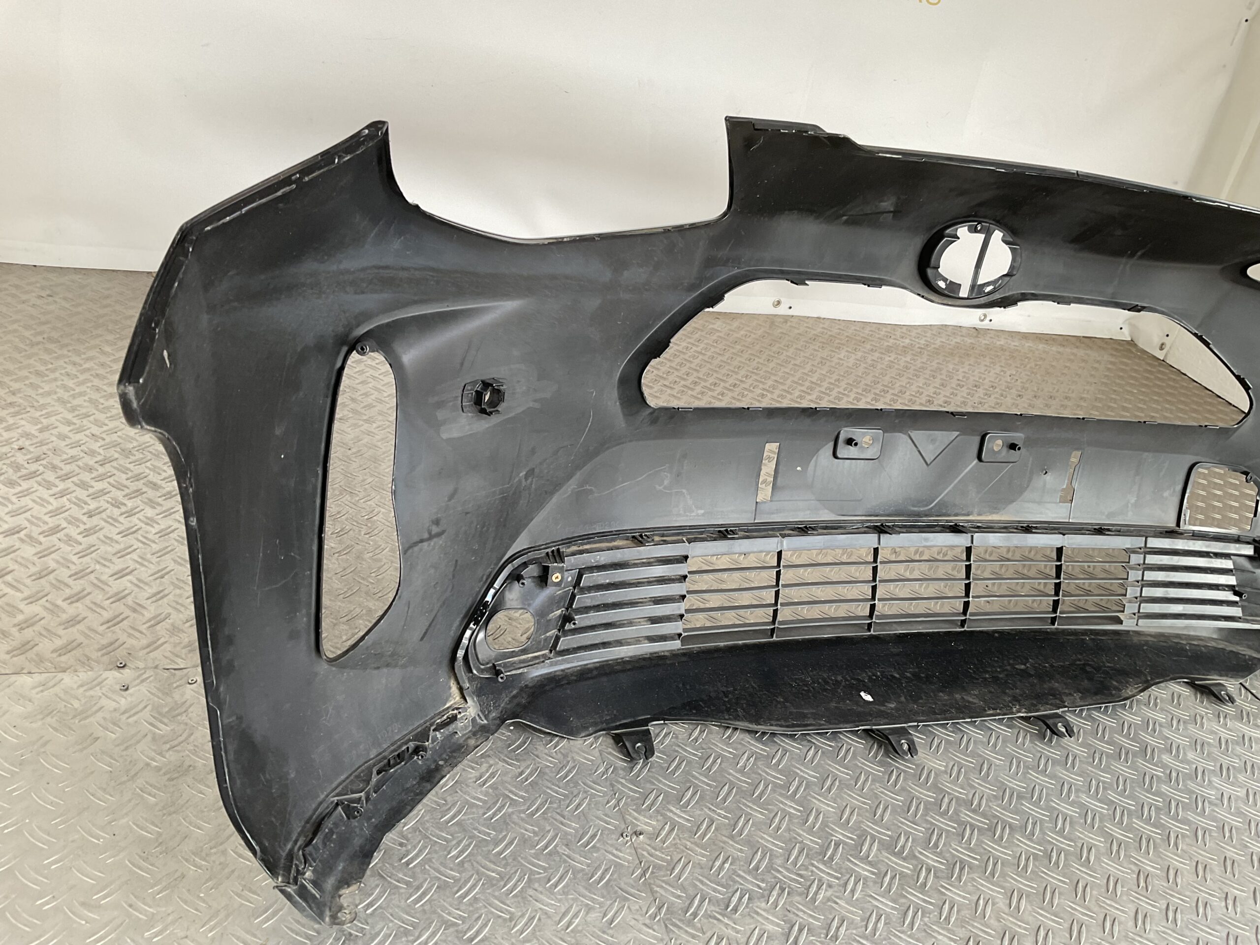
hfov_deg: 61.7
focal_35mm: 29
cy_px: 472
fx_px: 1056
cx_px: 630
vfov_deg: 48.2
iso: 40
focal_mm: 3
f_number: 1.8
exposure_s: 1/60
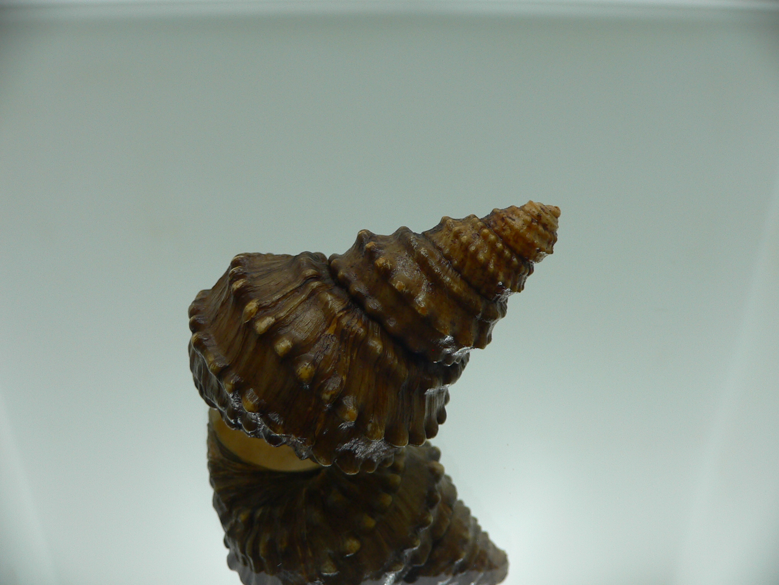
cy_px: 292
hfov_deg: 52.6
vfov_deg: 40.7
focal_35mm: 35
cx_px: 390
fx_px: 788
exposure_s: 1/80
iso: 80
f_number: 2.8
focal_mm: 4.6
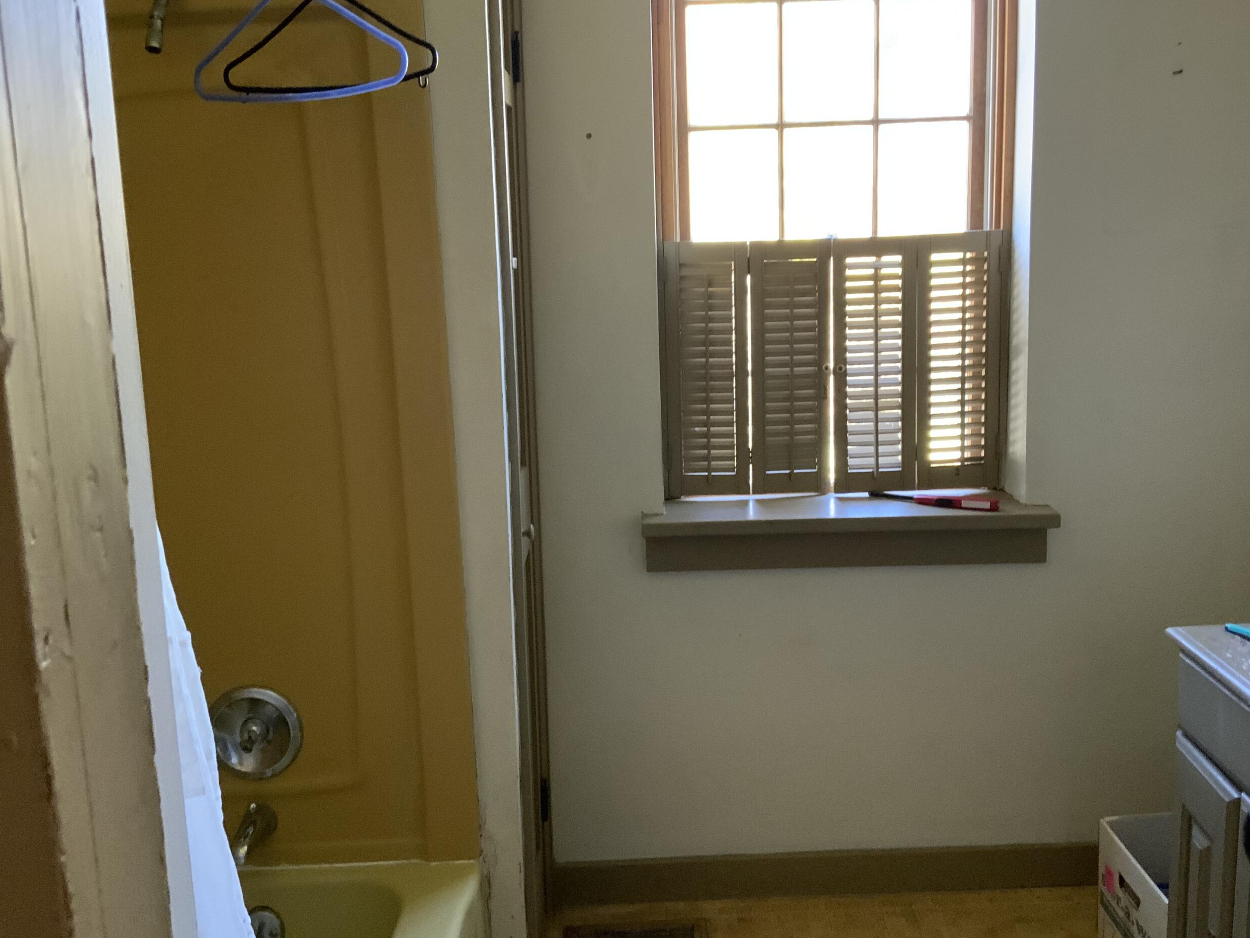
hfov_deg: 52.6
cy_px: 440
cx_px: 659
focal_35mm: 35
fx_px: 1264
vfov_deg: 40.7
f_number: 1.8
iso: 250
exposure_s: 1/40
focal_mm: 3
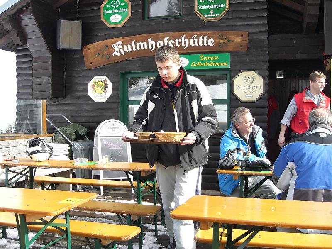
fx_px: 364
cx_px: 166
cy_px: 124
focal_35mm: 38
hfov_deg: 49.0
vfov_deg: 37.7
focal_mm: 6.3
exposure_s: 1/320
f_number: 3.1
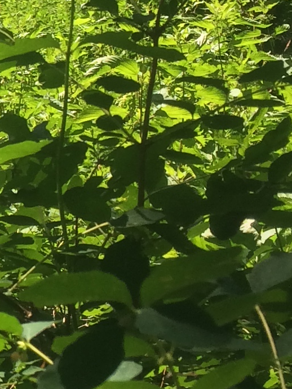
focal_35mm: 137
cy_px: -14
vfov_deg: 14.2
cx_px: -328
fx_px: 1541
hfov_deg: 9.9
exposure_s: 1/977
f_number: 2.2
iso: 32
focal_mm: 4.15
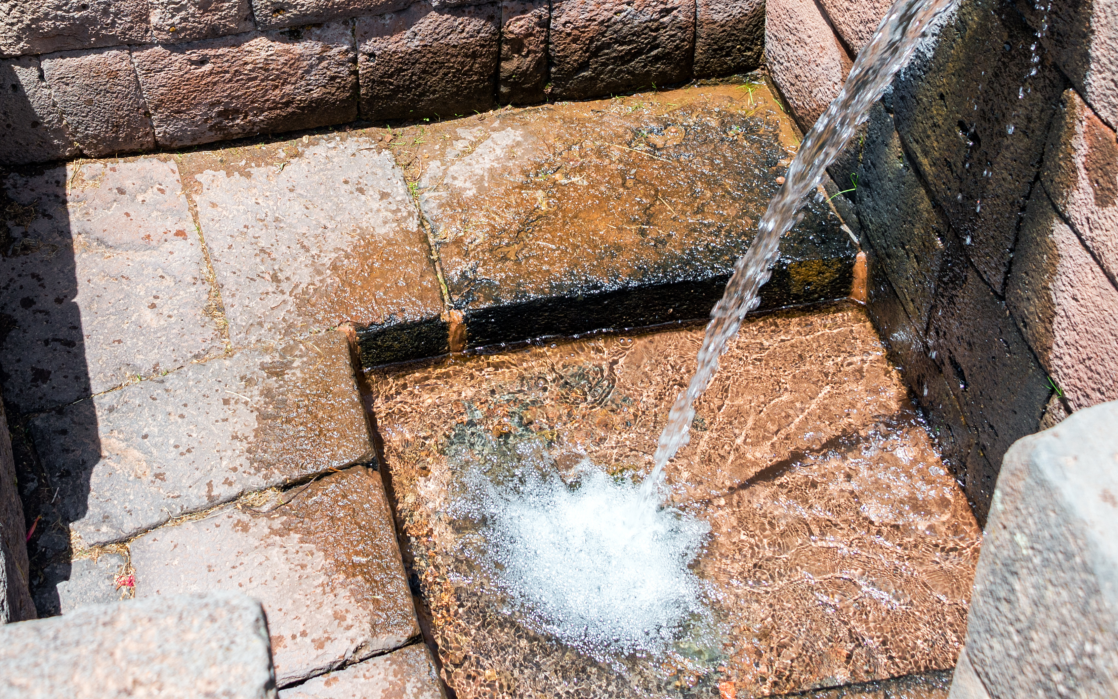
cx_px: 450
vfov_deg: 21.5
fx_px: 1798
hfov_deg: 34.4
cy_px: 55
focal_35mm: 59
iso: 200
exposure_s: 1/250
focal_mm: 32
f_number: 5.6
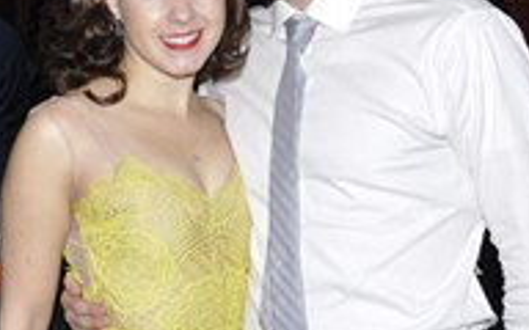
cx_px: 248
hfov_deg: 21.6
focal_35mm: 96
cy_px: 194
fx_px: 1384
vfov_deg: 13.6
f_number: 5
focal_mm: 22
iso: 400
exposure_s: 1/60
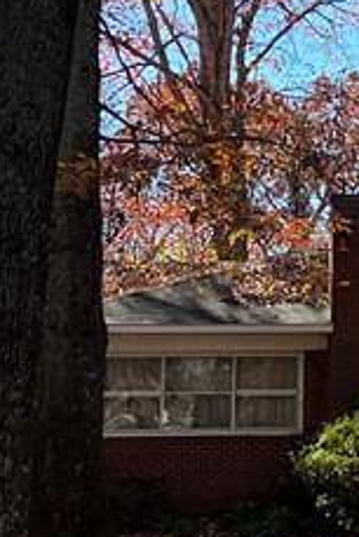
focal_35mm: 121
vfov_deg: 16.8
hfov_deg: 11.0
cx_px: 500
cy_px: 120
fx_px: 1807
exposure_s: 1/1029
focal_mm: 5.7
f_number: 1.5
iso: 50
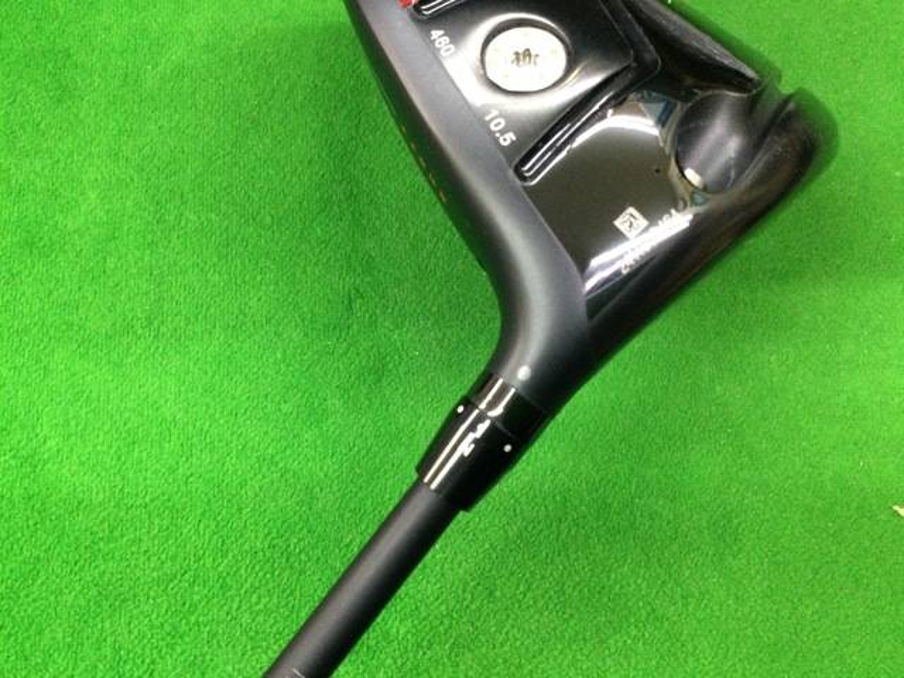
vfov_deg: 45.4
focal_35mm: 31
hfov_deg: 58.4
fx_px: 810
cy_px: 339
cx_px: 452
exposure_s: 1/30
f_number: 2.4
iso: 200
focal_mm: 3.3
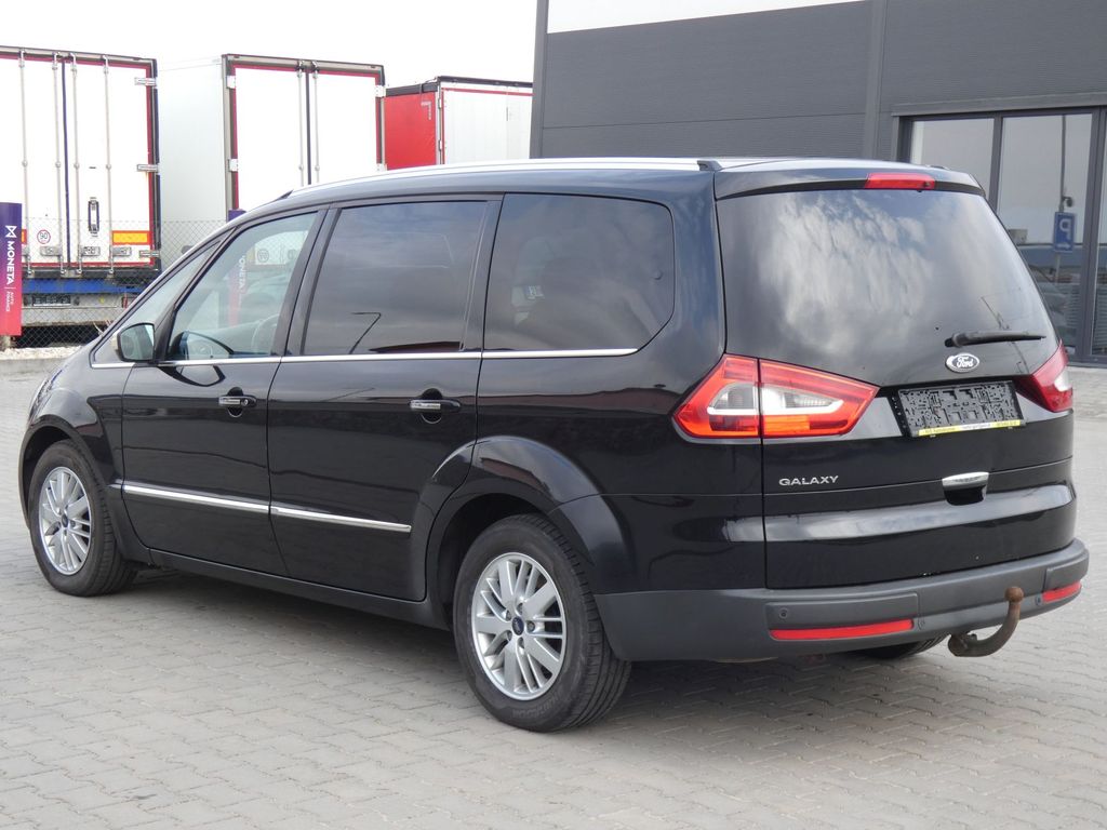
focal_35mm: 61
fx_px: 1951
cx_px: 554
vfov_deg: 24.0
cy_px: 415
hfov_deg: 31.7
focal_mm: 10.8
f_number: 5
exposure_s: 1/80
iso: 80
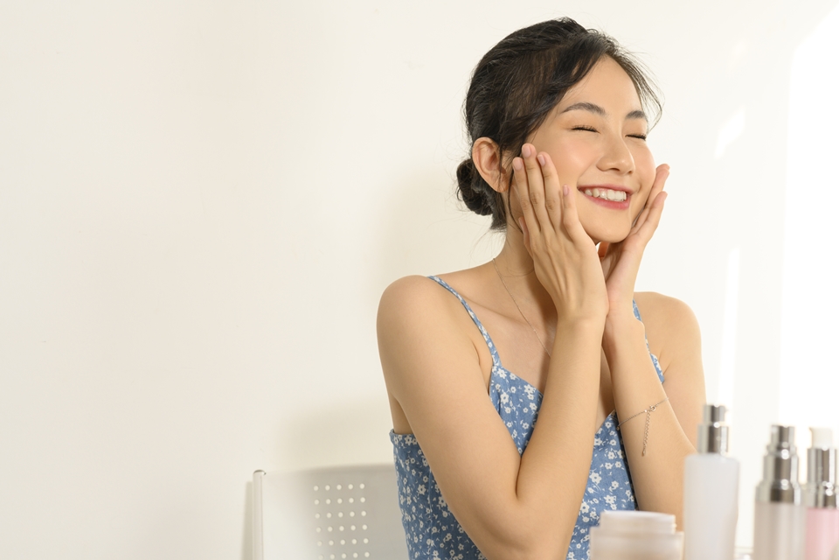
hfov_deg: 23.9
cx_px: 420
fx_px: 1981
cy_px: 280
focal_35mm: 85
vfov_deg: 16.1
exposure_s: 1/100
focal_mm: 85
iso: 400
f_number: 7.1
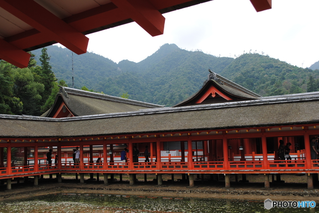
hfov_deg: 49.5
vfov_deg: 34.3
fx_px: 346
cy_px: 106
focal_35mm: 39
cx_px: 160
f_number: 5.6
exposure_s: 1/200
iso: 100
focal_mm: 26
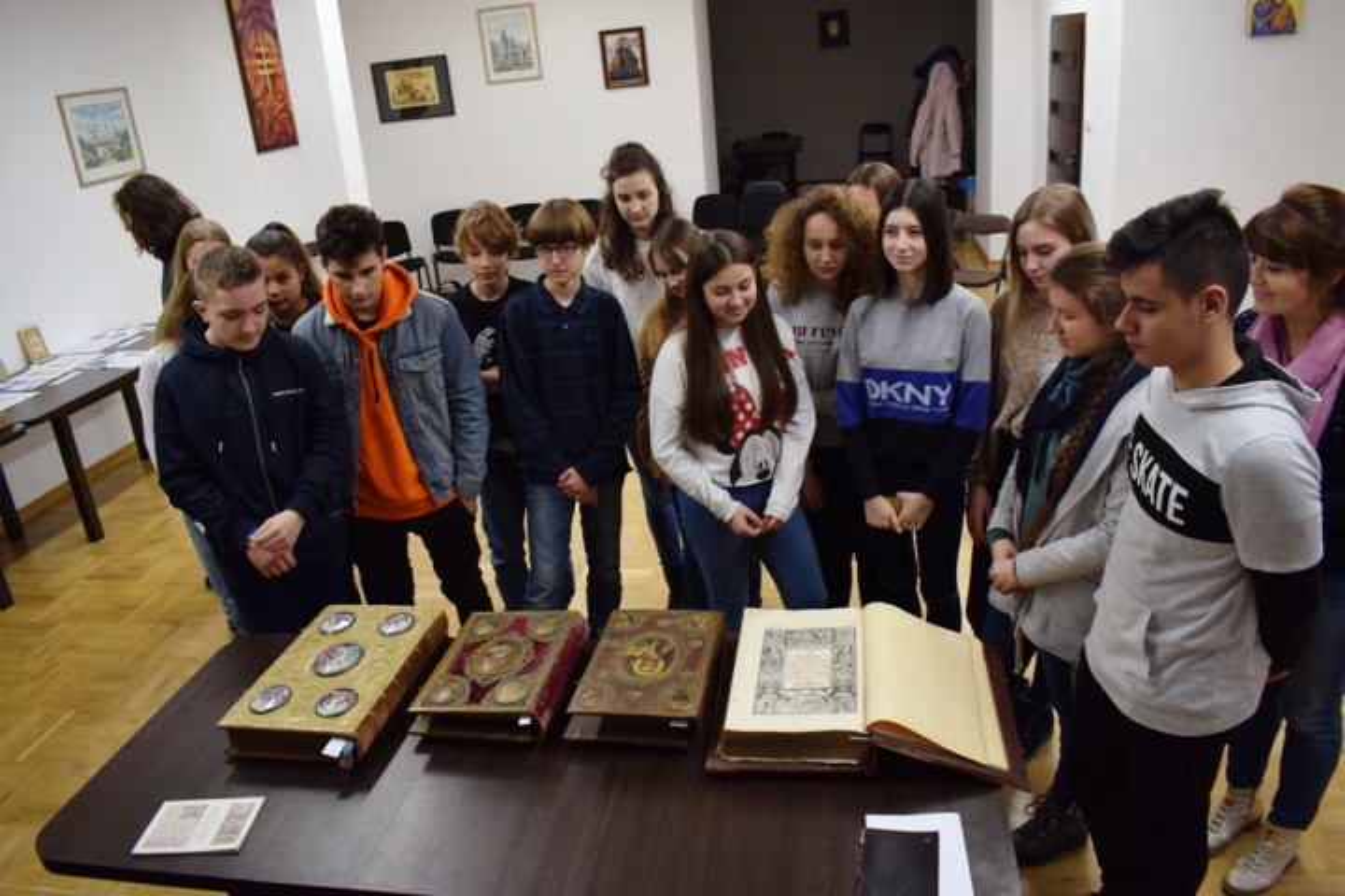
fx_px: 1009
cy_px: 448
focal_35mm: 27
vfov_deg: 47.9
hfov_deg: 67.4
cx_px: 672
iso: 500
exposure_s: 1/80
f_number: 5
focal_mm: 18
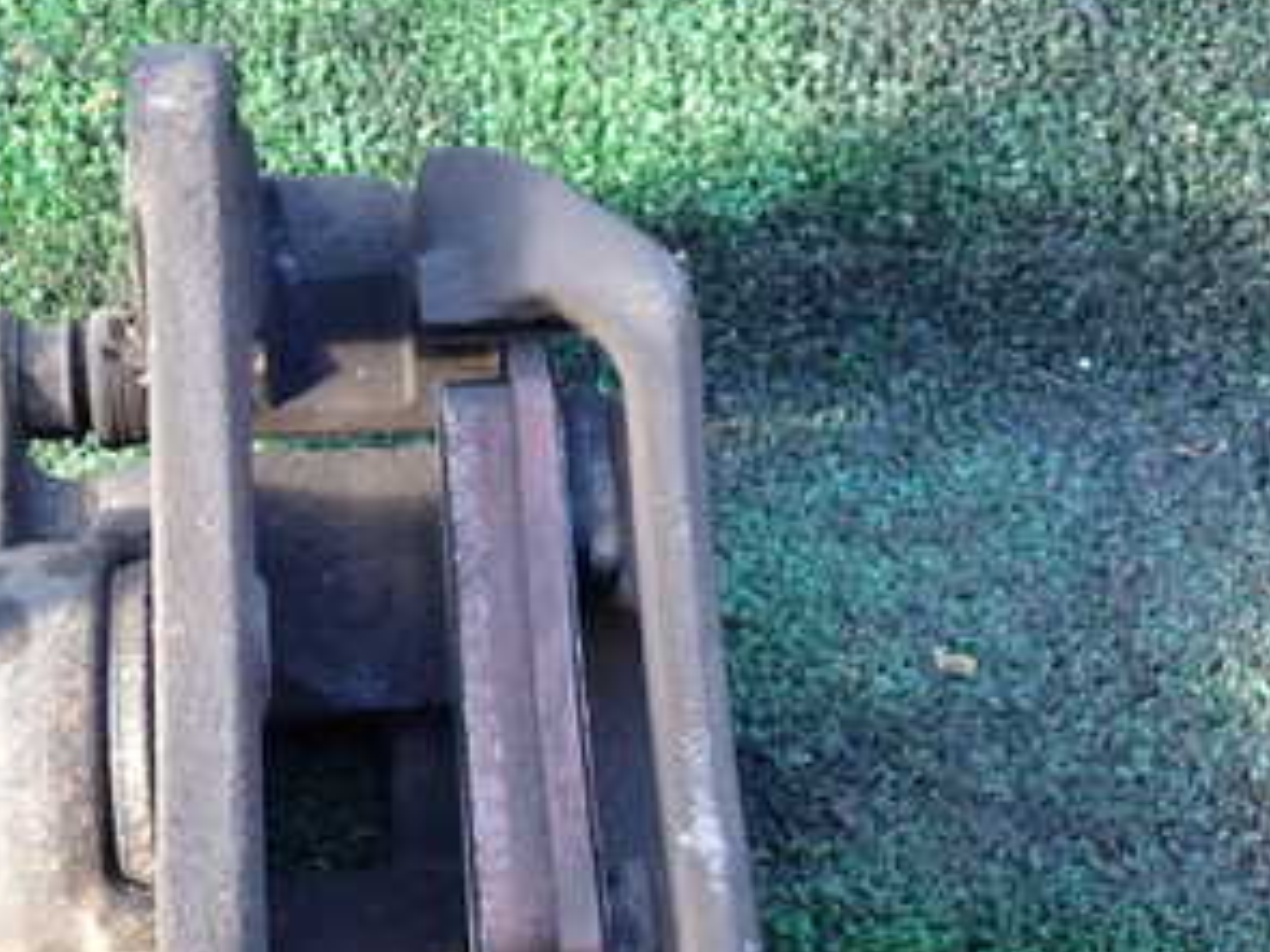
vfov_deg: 24.0
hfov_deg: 31.0
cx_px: 271
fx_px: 2237
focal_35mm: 61
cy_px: 564
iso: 100
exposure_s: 1/80
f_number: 2.3
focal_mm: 5.4
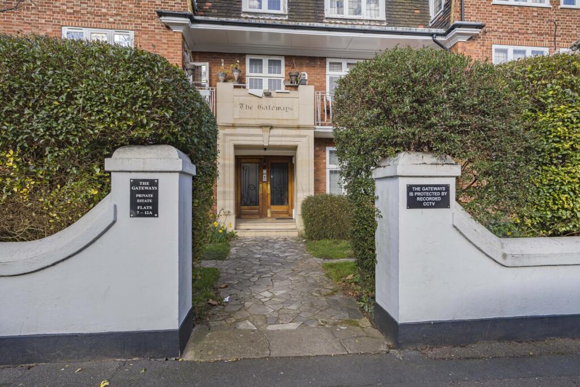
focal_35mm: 18
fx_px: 290
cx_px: 290
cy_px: 194
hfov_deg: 90.0
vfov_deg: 67.4
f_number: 9
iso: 320
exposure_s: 1/500
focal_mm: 18
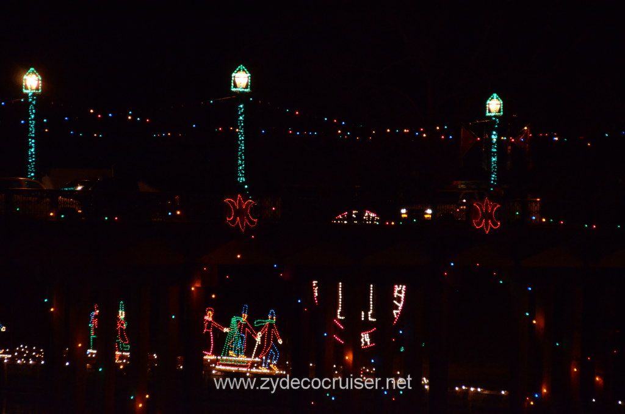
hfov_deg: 10.2
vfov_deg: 6.8
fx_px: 3508
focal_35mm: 202
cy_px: 207
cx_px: 312
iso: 4000
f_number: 5.6
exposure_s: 1/60
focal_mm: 135
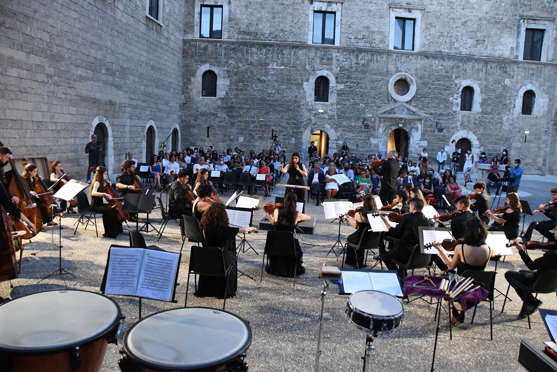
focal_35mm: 27
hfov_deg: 67.4
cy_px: 186
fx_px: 418
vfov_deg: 47.9
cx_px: 278
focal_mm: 18
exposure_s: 1/320
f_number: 3.5
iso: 4000
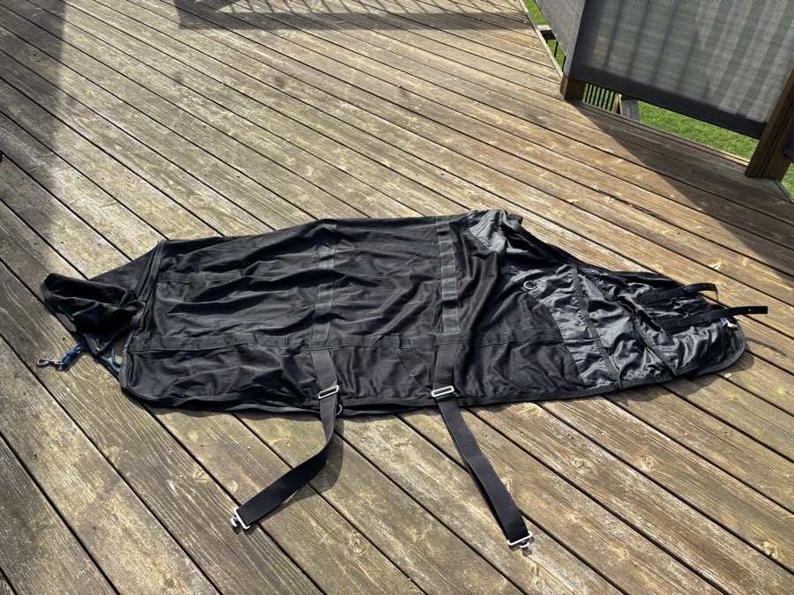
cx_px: 397
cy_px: 298
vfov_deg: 53.1
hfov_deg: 67.3
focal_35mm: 26
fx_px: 596
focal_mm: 5.96
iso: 50
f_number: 1.6
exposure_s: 1/769
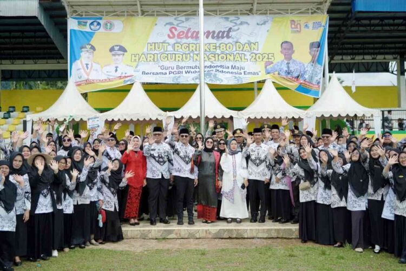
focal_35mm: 41
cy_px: 136
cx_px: 203
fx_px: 463
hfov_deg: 47.4
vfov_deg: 32.7
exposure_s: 1/500
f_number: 5
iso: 250
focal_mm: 41
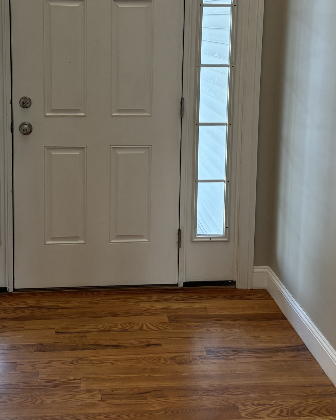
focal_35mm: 53
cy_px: 115
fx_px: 659
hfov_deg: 28.6
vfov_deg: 34.7
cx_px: 142
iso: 100
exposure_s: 1/60
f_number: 1.6
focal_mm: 5.96
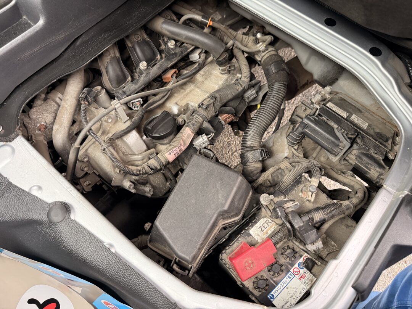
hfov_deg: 71.6
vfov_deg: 56.8
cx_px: 206
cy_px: 154
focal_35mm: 24
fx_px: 286
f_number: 1.78
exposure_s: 1/60
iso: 500
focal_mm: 6.76
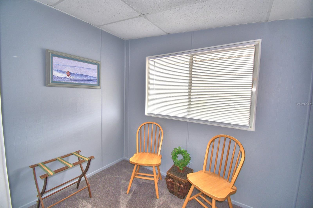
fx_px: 130
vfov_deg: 77.3
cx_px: 156
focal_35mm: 15
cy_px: 104
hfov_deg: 100.4
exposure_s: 1/50
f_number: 4.5
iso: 200
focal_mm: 10
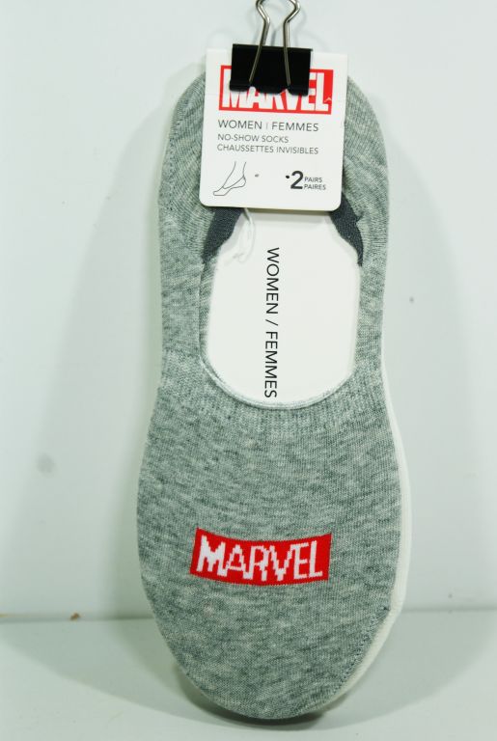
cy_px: 370
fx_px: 2165
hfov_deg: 13.1
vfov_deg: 19.4
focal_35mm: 105
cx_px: 248
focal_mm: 70
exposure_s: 1/125
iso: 100
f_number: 5.6
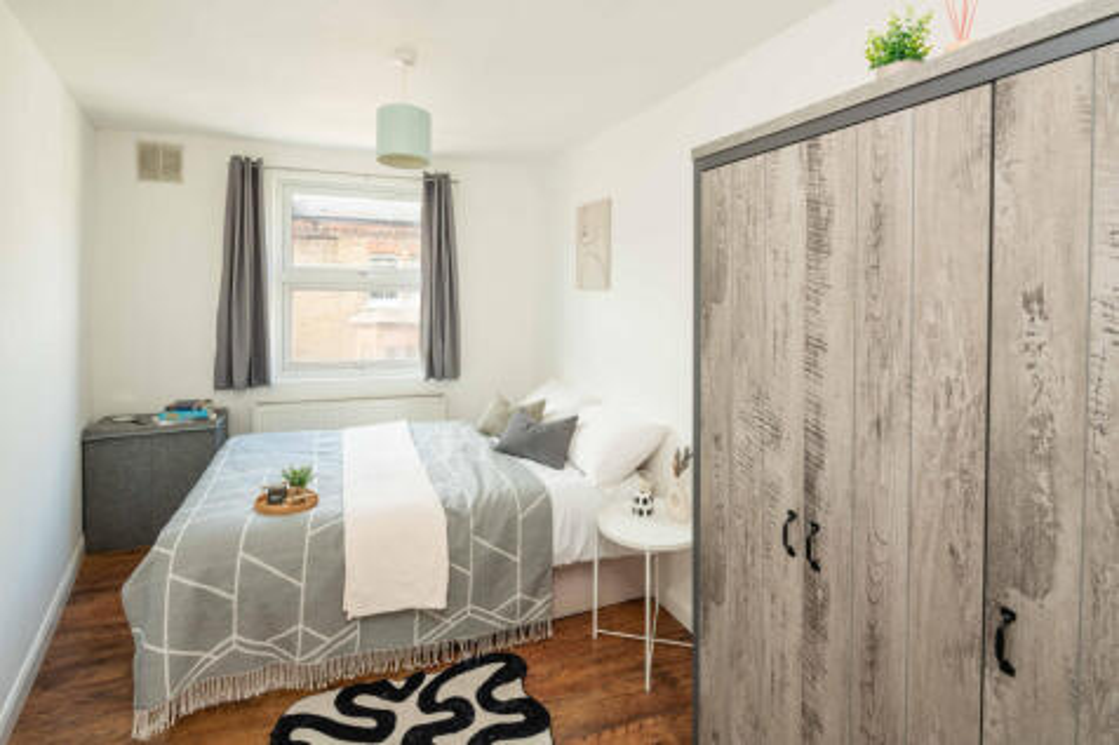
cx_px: 560
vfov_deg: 70.4
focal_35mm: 17
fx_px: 528
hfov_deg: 93.3
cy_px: 372
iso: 250
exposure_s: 1/20
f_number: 8
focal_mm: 17
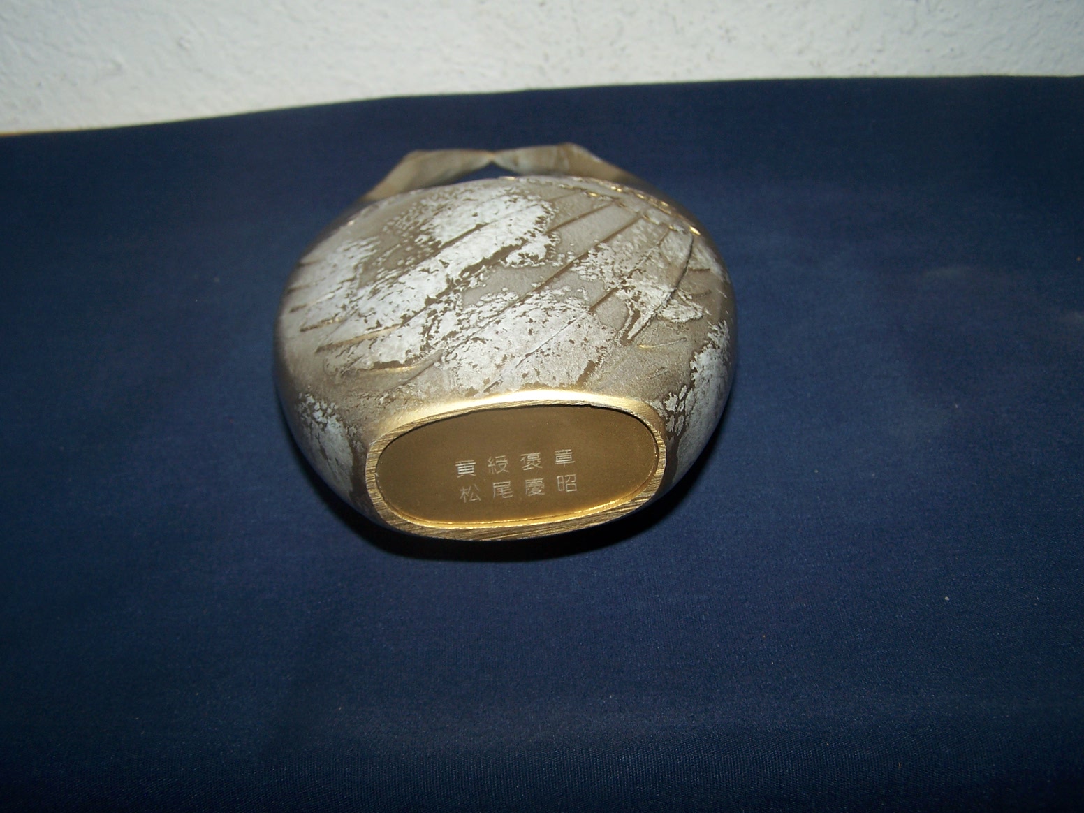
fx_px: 1190
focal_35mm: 38
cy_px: 406
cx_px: 542
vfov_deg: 37.7
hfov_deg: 49.0
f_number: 2.8
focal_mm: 6.3
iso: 80
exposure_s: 1/60
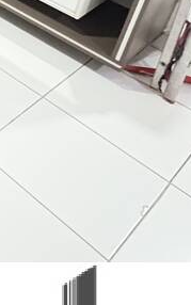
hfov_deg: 16.2
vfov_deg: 29.6
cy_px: -85
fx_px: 466
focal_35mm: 56
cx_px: -218
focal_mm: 2.22
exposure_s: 1/30
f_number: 2.2
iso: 1600
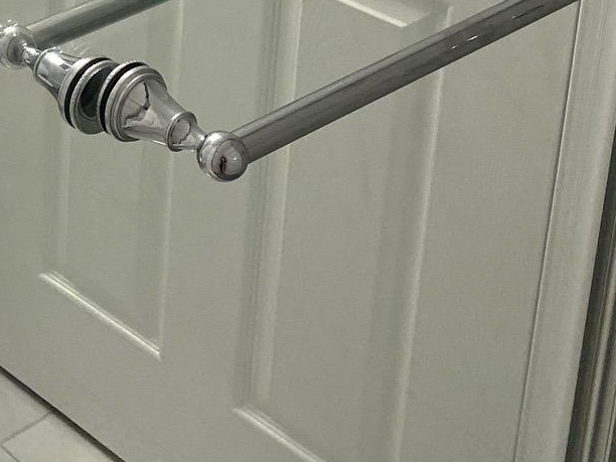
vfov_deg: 15.3
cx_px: -302
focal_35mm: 87
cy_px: -296
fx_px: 1548
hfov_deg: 19.6
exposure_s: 1/120
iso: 100
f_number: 1.8
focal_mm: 4.25
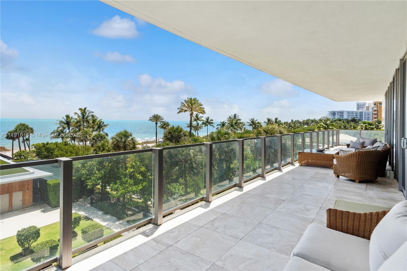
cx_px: 204
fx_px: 203
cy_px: 136
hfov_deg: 90.0
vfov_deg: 67.4
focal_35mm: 18
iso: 640
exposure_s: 1/2000
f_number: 8
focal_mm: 18
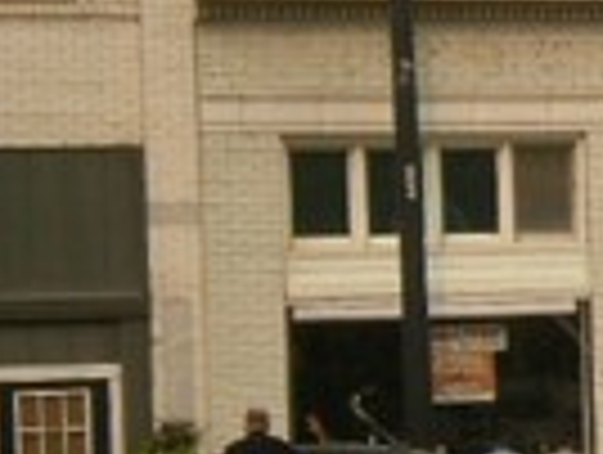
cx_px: 1364
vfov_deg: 7.3
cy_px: 387
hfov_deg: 8.9
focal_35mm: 205
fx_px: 3577
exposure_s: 1/1000
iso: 100
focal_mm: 7.61
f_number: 3.4
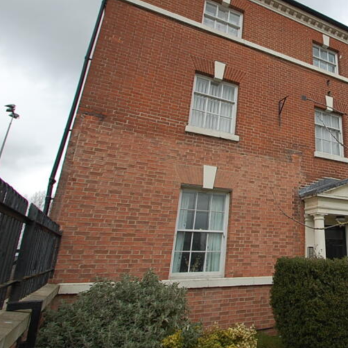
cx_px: 306
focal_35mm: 26
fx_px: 296
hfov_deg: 54.0
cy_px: 152
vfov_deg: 60.7
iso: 200
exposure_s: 1/200
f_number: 7.1
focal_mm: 10
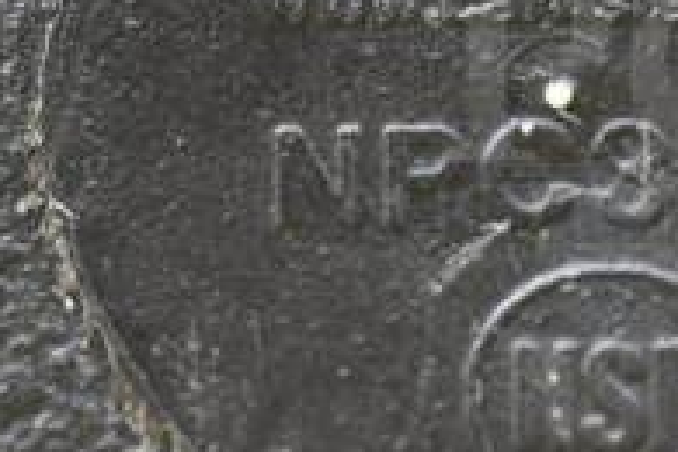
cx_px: 695
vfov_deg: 5.3
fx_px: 4869
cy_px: 59
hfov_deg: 7.9
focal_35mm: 259
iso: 450
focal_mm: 55
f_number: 5.6
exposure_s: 1/100
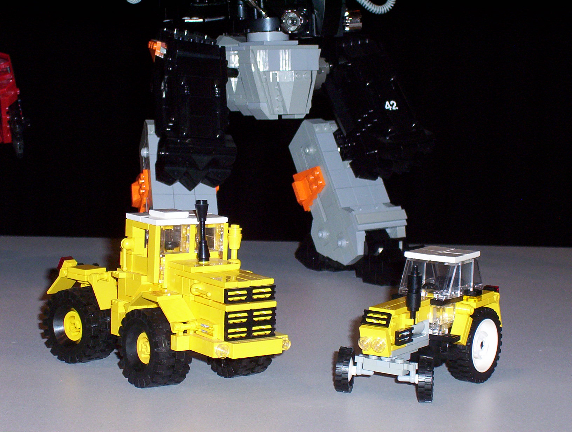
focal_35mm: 124
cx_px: 286
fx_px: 2054
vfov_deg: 12.0
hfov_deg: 15.9
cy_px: 216
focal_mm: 16.3
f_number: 4.62
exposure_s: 1/125
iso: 140
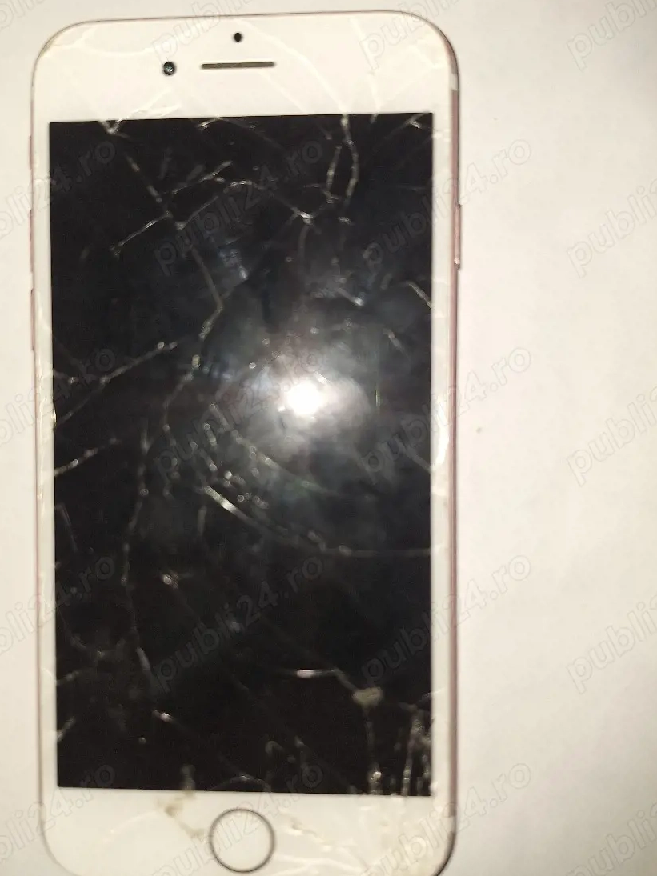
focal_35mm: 28
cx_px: 290
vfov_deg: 63.4
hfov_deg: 49.6
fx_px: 709
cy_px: 443
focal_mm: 5.54
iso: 40
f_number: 1.8
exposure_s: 1/222
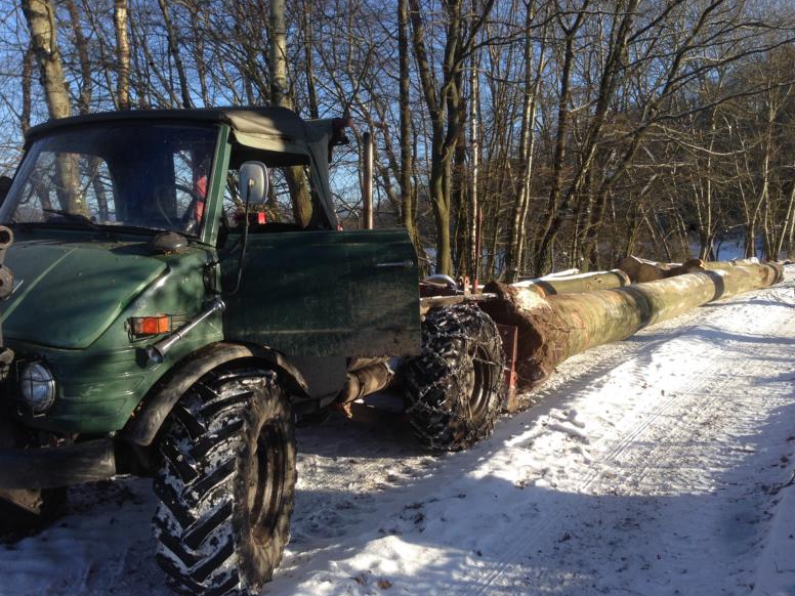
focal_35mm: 34
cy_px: 303
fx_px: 781
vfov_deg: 41.8
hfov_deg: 54.0
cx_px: 393
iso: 50
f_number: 2.4
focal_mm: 4.12
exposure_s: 1/723
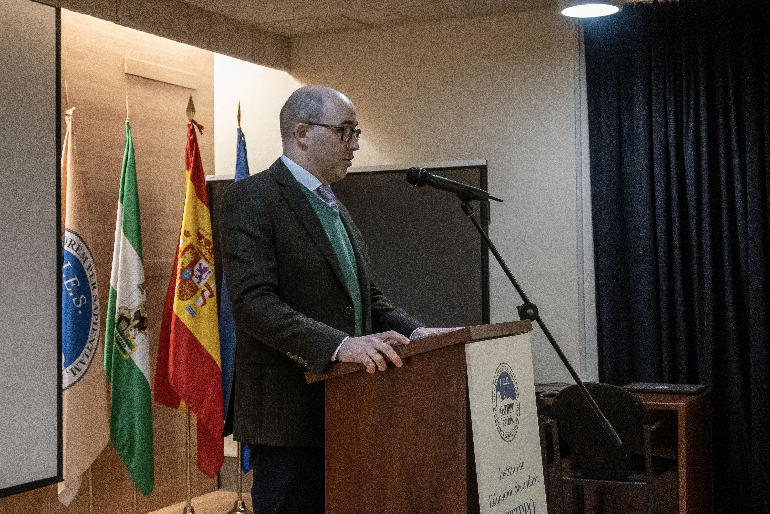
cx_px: 385
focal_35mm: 51
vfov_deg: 26.5
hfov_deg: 38.9
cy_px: 257
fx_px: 1091
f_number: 5
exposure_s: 1/250
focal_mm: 34
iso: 9000
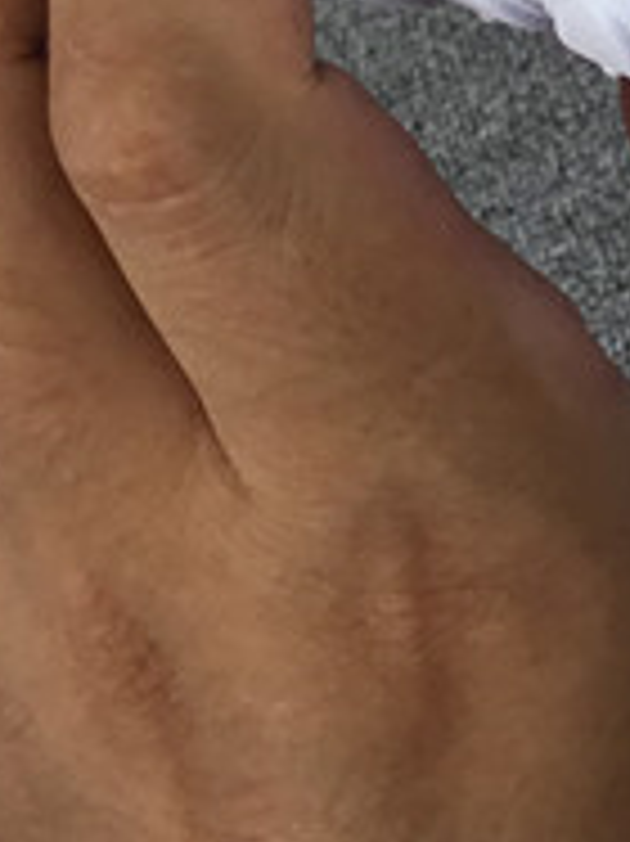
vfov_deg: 12.3
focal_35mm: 149
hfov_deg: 9.8
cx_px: 734
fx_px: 3620
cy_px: -588
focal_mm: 3.3
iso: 25
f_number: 2.4
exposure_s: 1/362
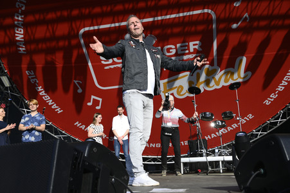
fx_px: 338
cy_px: 96
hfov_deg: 46.4
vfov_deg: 31.8
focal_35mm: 42
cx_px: 145
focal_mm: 42
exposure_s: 1/200
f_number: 6.3
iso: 400
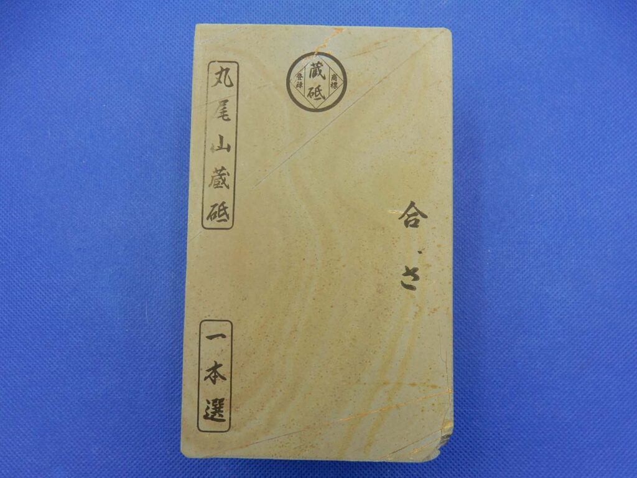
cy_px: 239
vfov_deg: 54.9
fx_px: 460
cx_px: 318
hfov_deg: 69.4
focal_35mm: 25
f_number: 3.7
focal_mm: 4.5
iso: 125
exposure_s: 1/80
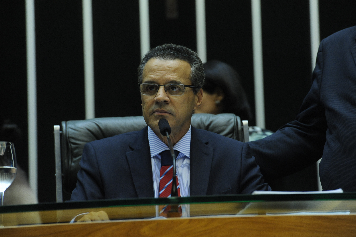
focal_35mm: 200
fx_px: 1976
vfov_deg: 6.9
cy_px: 118
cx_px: 178
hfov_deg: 10.3
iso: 2000
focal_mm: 200
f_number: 5.6
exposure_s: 1/60
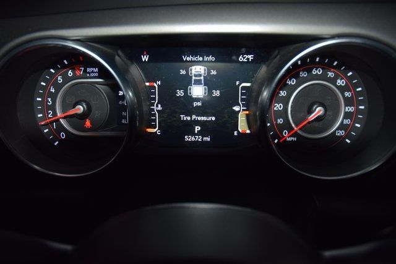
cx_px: 198
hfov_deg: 67.4
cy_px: 132
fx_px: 297
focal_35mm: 27
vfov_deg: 48.0
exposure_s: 1/100
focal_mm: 18
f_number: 3.5
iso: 400
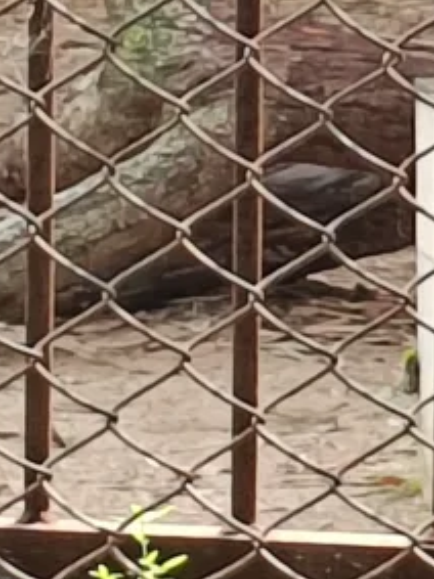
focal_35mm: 470
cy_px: 31
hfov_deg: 3.1
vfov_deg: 4.2
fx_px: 7863
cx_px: 768
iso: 50
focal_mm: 4.84
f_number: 1.88
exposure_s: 1/121
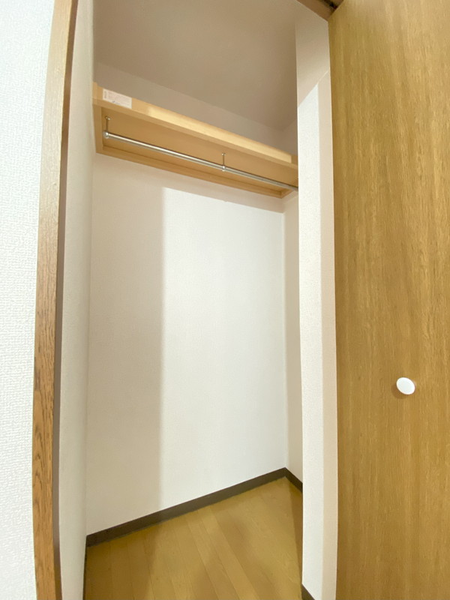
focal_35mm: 13
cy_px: 300
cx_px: 225
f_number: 2.4
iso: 800
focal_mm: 1.54
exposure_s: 1/50
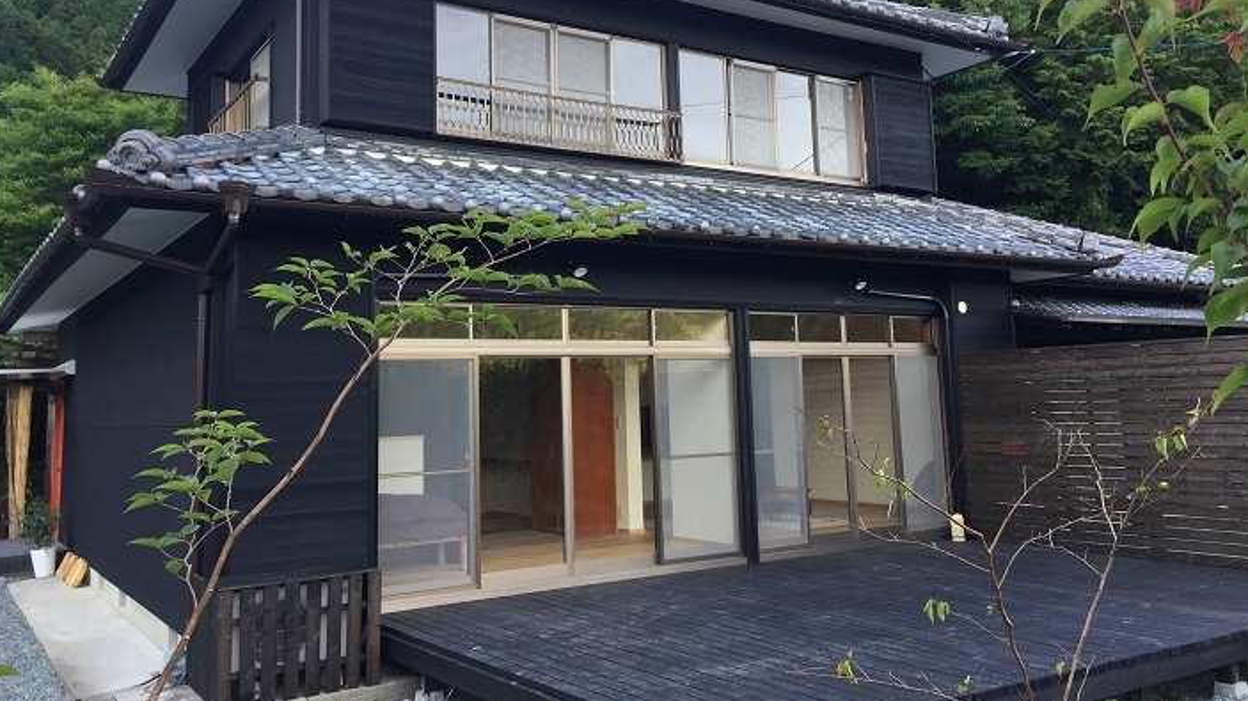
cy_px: 264
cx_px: 625
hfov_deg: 61.0
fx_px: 1059
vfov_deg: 36.4
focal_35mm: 32
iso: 40
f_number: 2.2
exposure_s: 1/120
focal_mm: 4.15
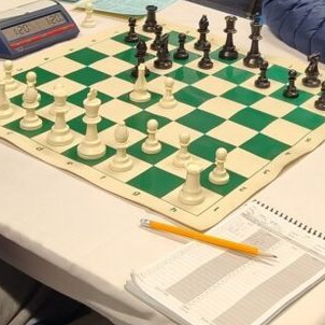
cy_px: 24
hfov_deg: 21.8
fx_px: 839
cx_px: 223
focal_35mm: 79
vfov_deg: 21.4
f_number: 1.79
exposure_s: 1/50
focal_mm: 4.71
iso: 319
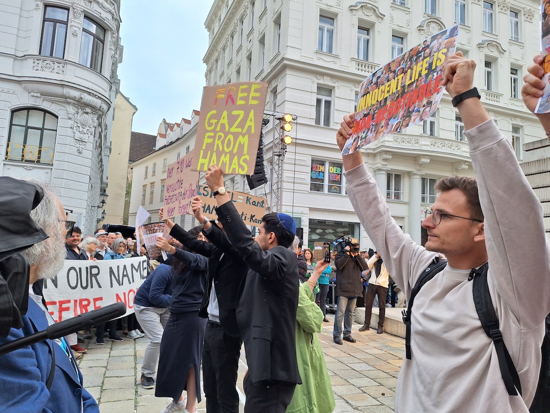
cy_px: 206
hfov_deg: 73.9
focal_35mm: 23
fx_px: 365
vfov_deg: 58.9
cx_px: 275
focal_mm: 5.54
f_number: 1.8
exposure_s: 1/169
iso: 40
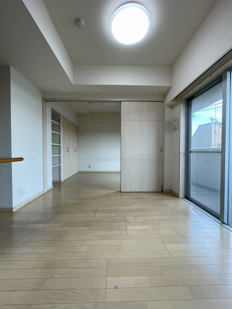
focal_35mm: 14
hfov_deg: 85.7
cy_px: 154
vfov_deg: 102.1
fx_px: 125
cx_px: 116
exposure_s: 1/100
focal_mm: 1.55
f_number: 2.4
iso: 160
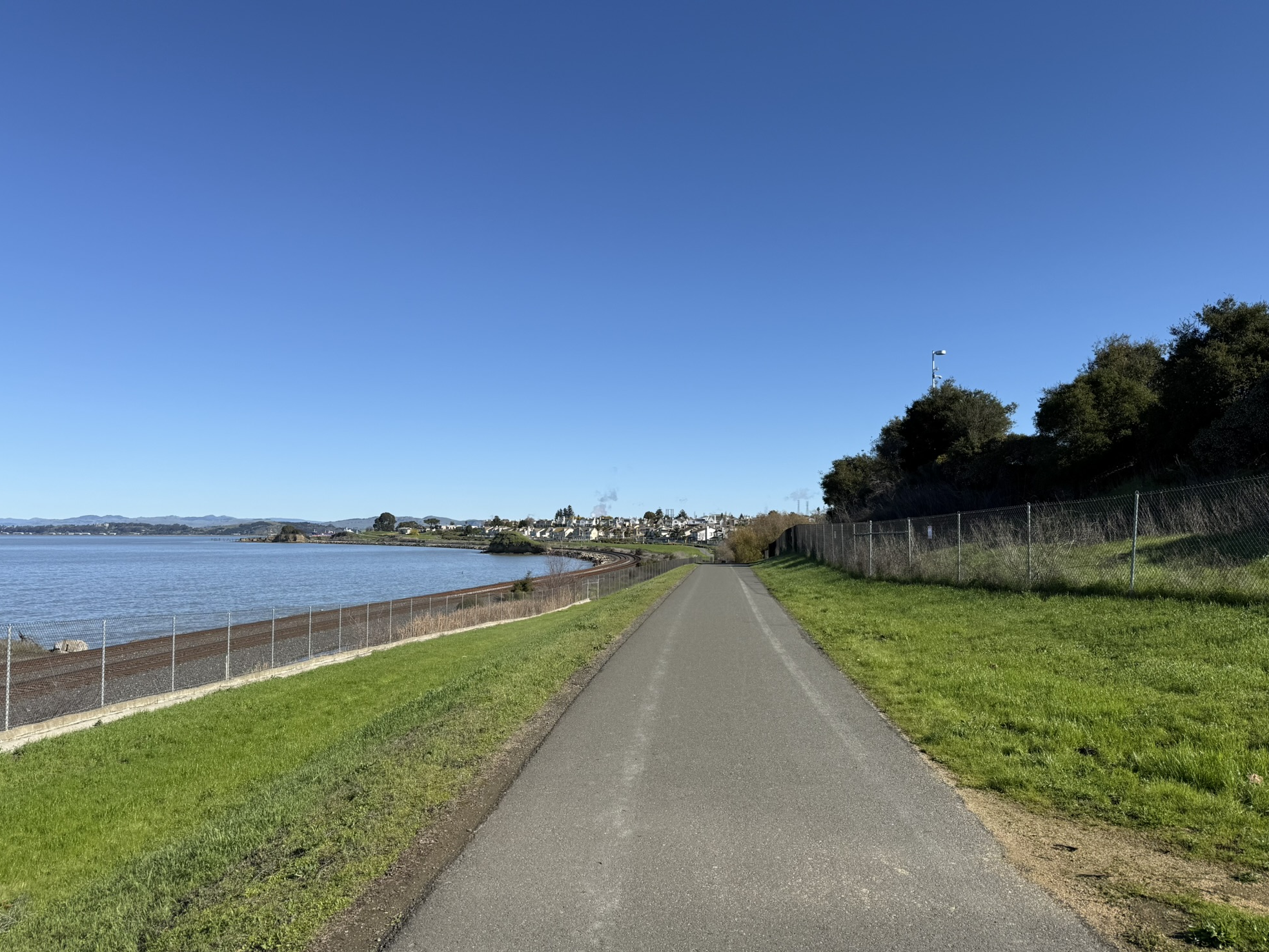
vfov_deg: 54.9
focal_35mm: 25
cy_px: 495
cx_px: 622
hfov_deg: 69.4
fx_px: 917
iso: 80
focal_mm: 6.76
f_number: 1.78
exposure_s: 1/5714
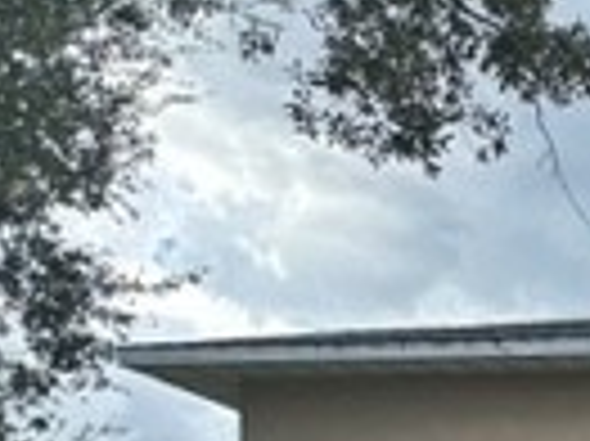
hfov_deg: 13.0
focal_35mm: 117
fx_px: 1992
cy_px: 801
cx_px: 1396
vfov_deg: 11.7
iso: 80
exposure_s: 1/1227
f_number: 1.78
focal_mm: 6.86
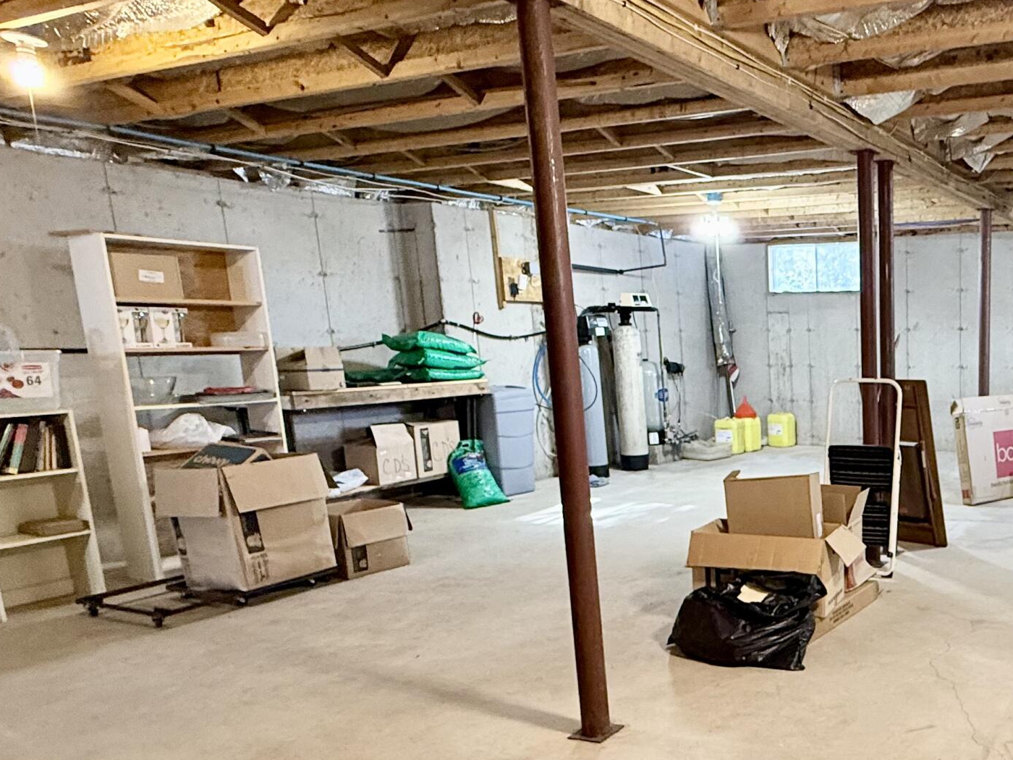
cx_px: 915
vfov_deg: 46.1
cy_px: 505
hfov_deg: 52.6
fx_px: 878
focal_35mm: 30
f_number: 2.2
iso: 320
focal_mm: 2.22
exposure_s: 1/60
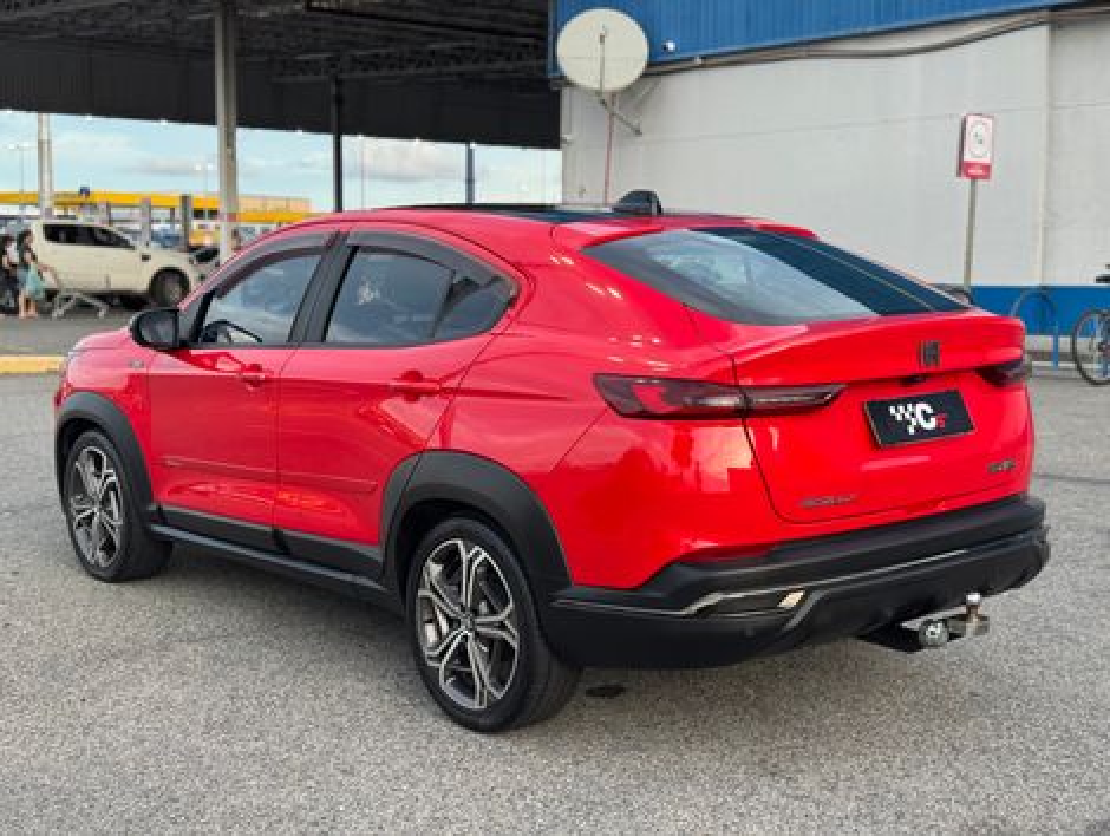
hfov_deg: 39.6
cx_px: 555
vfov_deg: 30.3
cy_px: 418
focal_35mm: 48
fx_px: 1542
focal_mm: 6.76
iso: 64
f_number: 1.78
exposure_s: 1/343
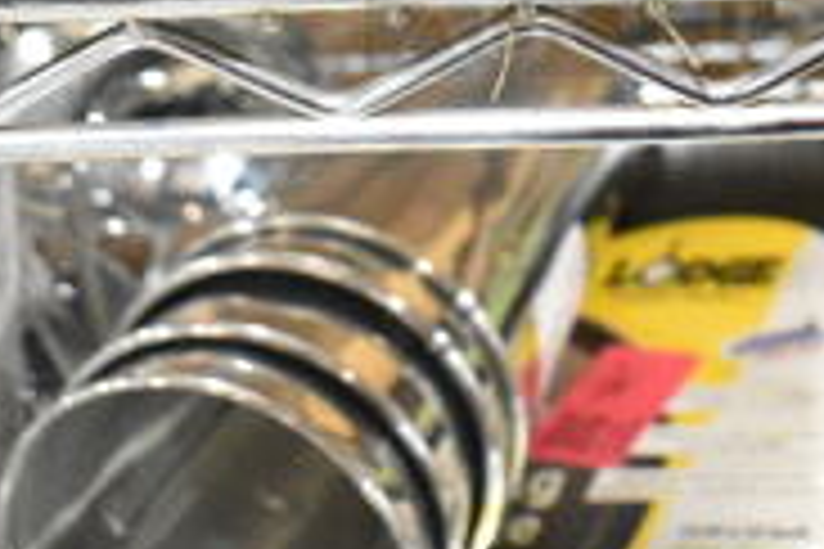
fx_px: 2518
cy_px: -162
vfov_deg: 12.1
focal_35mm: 110
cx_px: 869
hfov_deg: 18.0
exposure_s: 1/250
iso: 6400
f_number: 5
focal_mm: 22
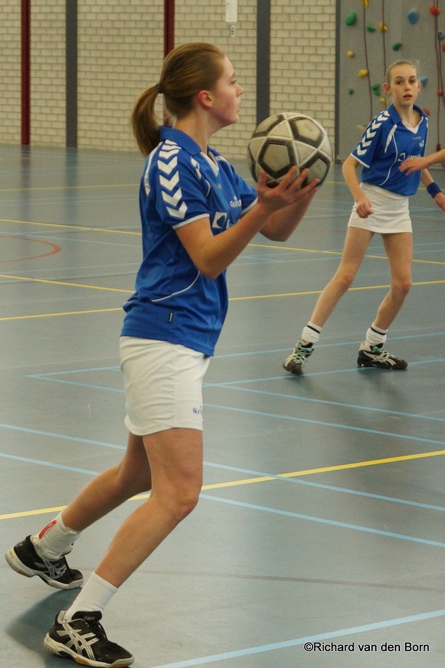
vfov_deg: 27.0
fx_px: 1391
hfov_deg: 18.2
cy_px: 334
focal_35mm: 75
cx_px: 222
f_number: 2.8
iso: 800
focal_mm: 50
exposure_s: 1/250
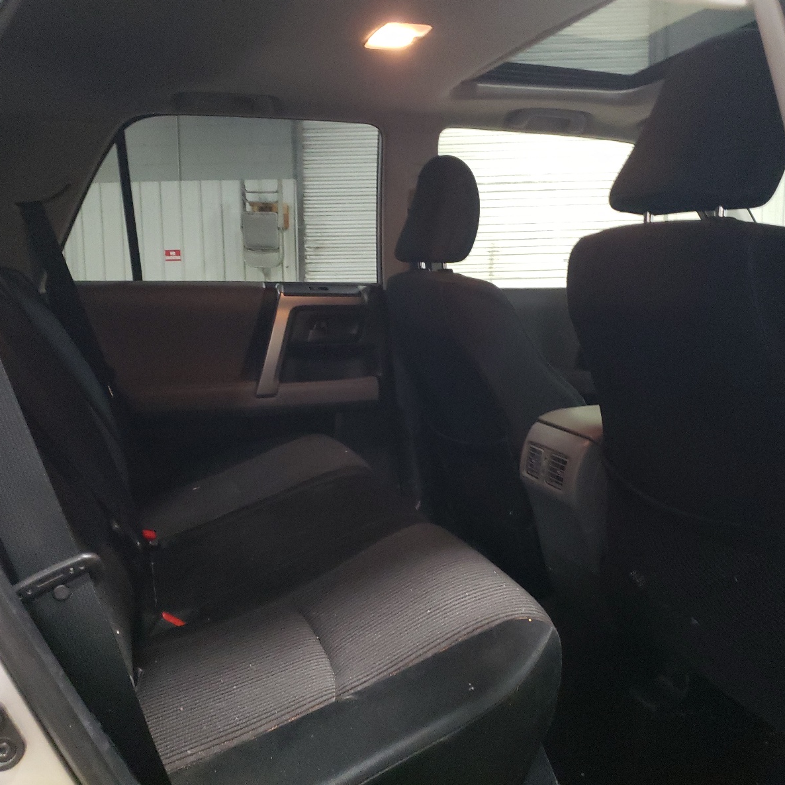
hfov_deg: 52.5
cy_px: 389
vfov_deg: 52.5
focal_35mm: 31
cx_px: 388
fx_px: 795
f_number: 1.5
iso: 461
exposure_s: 1/24
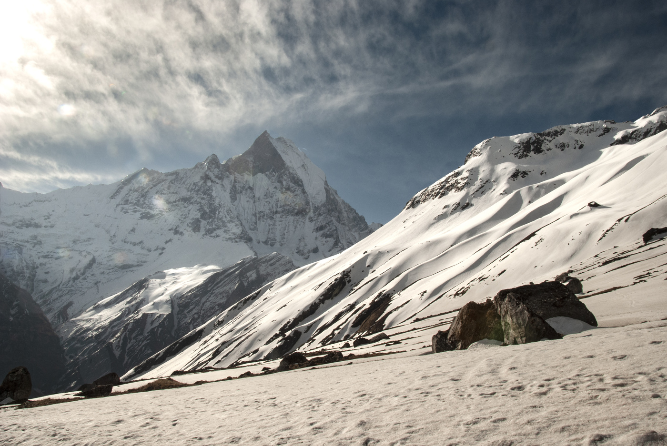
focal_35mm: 30
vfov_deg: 43.7
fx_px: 556
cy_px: 223
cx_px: 334
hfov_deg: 61.9
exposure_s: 1/125
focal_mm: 20
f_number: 22
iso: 200
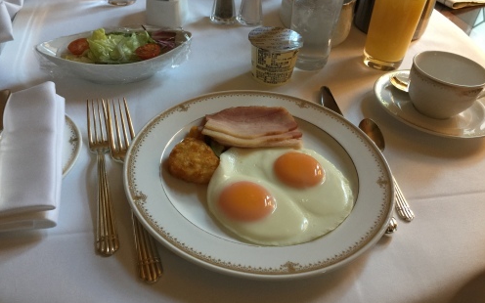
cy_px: 151
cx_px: 242
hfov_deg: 61.2
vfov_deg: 40.6
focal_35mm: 31
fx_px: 410
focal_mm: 4.15
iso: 100
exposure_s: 1/15
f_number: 2.2
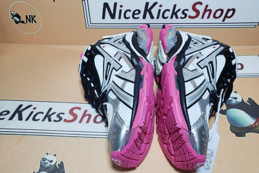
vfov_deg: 46.4
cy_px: 90
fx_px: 201
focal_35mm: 28
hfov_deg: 65.5
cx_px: 133
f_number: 2.4
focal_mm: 4.3
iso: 50
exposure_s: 1/160
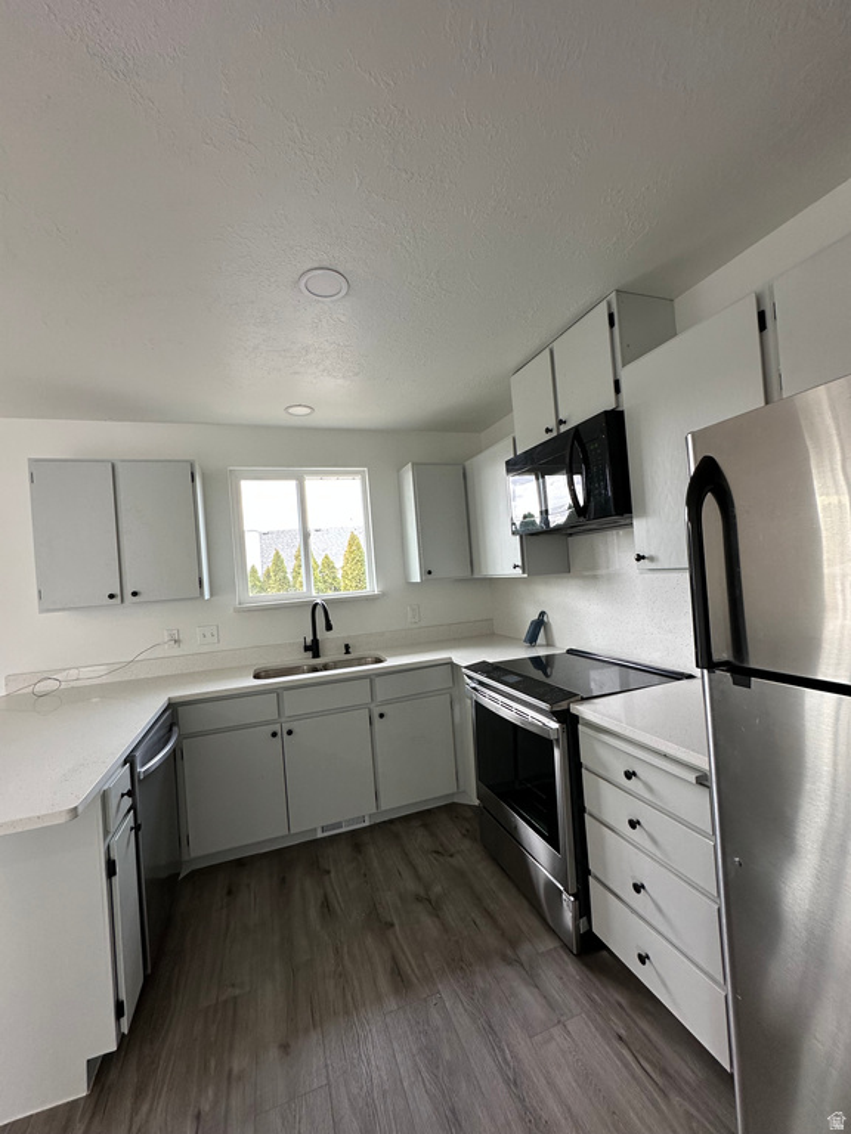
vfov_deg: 102.1
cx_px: 426
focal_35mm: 14
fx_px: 459
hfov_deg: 85.7
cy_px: 567
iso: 160
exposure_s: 1/120
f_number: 2.2
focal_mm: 2.22
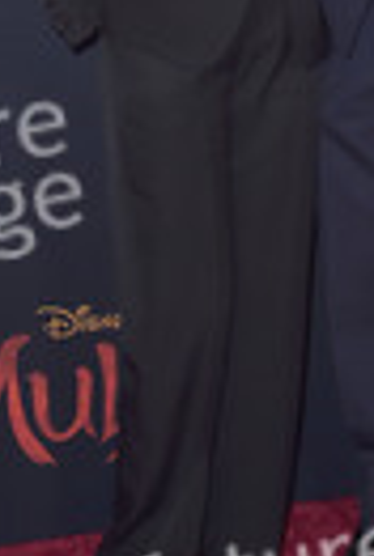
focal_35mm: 128
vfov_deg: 15.7
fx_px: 1984
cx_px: 329
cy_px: -8
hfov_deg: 10.7
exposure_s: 1/250
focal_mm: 42
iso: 400
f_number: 7.1
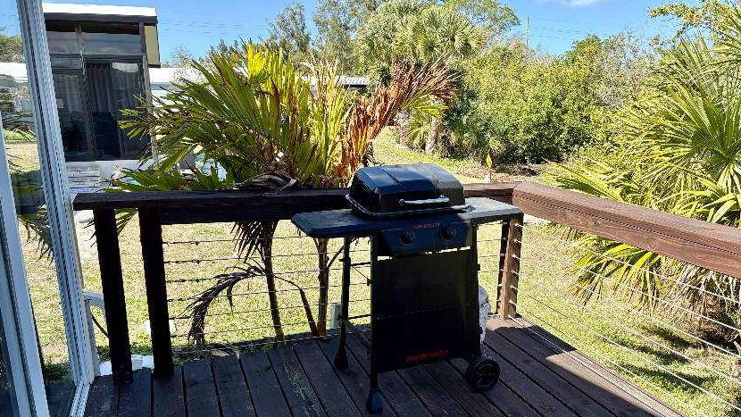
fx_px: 570
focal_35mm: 29
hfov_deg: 66.1
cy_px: 248
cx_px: 377
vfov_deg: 40.0
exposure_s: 1/1155
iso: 50
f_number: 1.6
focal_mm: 5.96
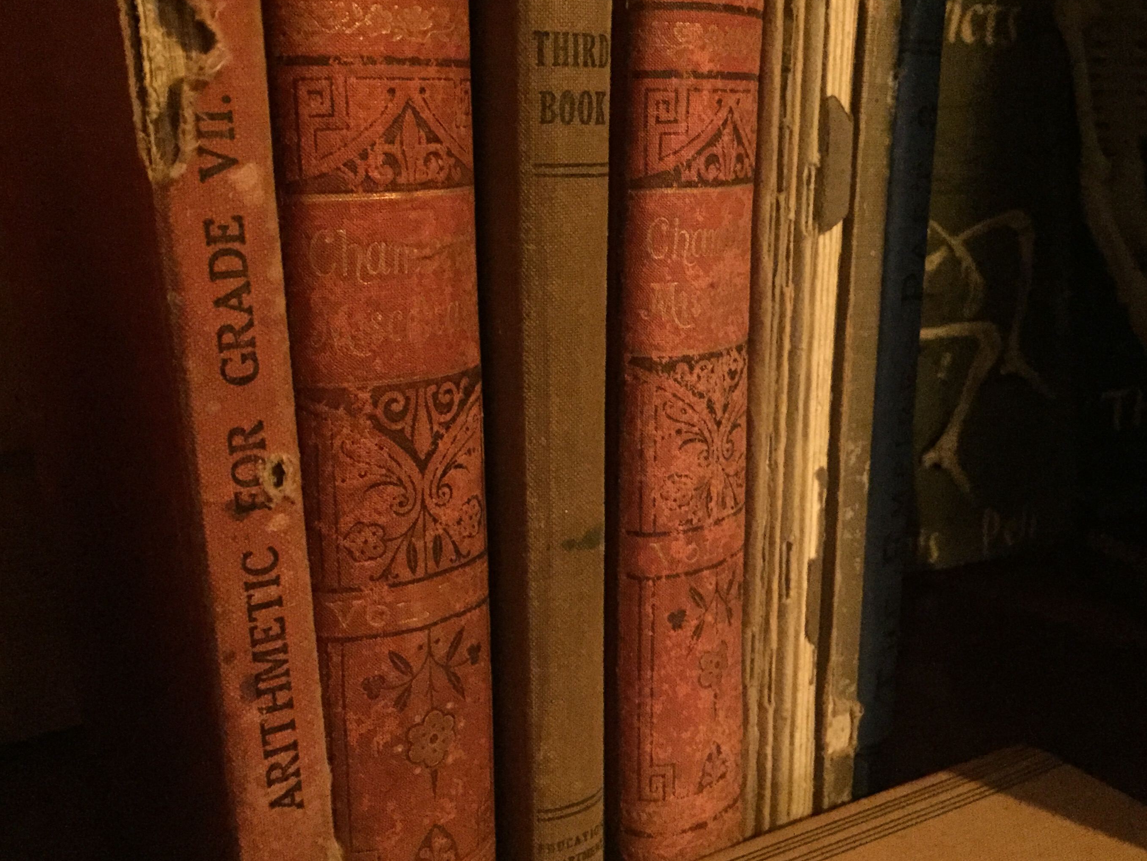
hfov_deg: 52.6
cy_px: 365
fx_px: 1160
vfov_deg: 40.6
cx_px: 610
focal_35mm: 35
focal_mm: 4.15
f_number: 2.2
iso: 2000
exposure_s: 1/17
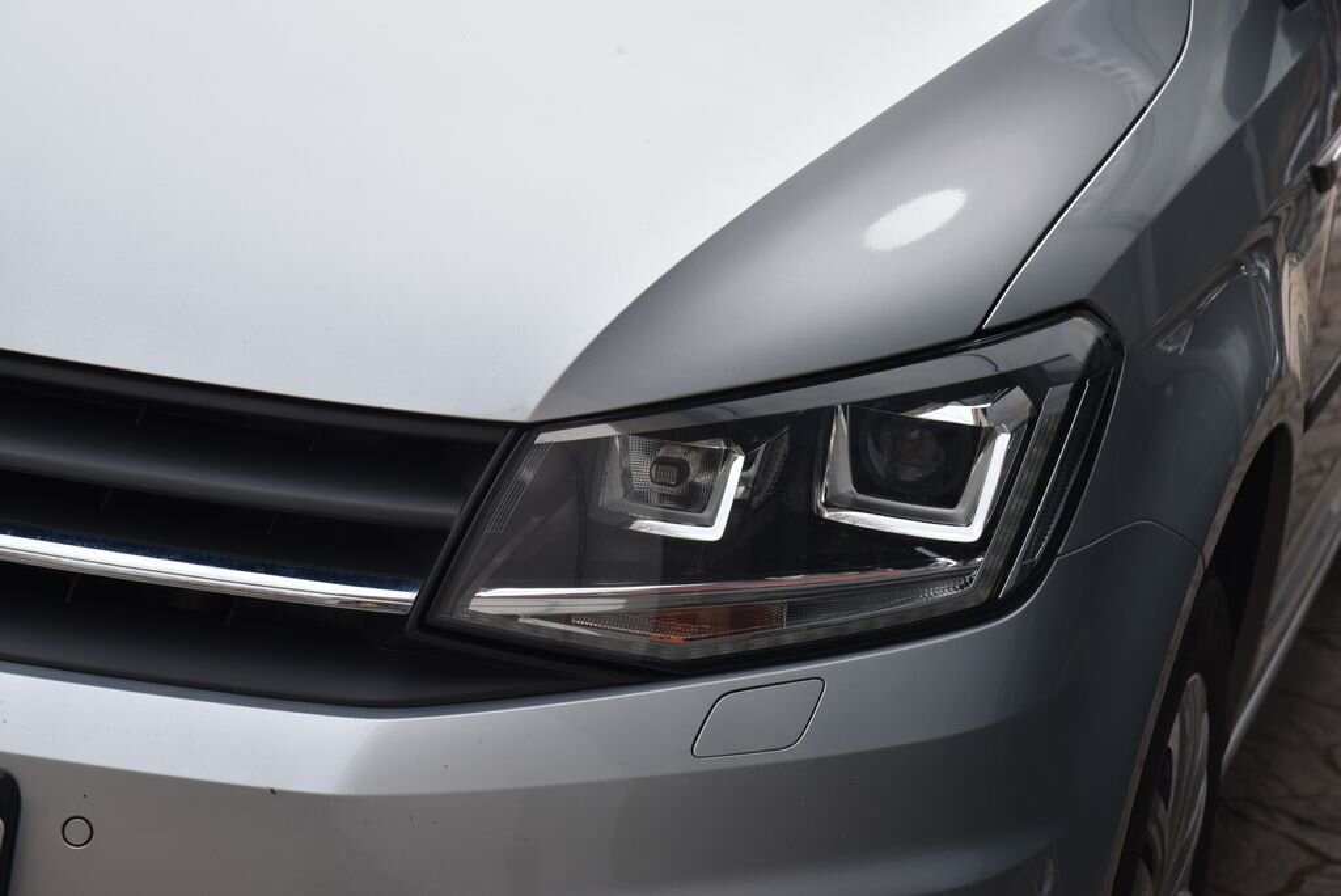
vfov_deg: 11.4
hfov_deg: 17.1
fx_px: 4472
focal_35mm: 120
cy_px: 448
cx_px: 670
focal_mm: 120
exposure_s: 1/400
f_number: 10
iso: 500
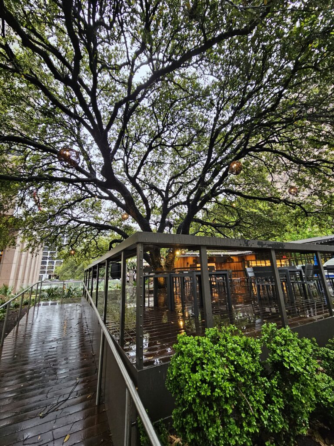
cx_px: 167
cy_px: 223
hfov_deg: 89.9
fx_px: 167
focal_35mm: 13
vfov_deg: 106.2
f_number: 2.2
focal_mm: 2.2
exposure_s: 1/60
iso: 200
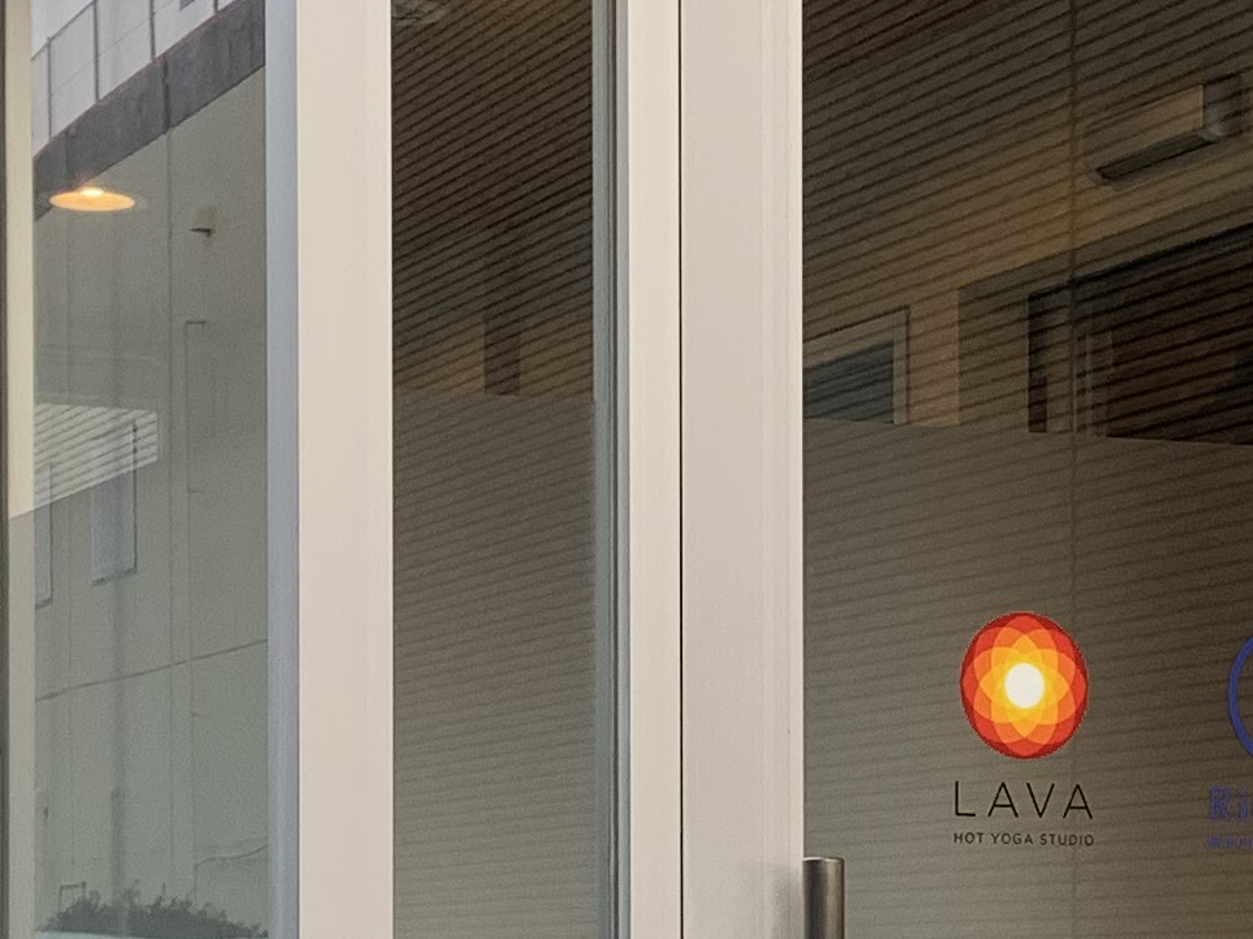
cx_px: 729
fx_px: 3945
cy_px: 896
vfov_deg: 13.4
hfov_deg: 18.0
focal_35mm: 109
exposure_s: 1/121
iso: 40
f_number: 1.8
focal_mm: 4.25
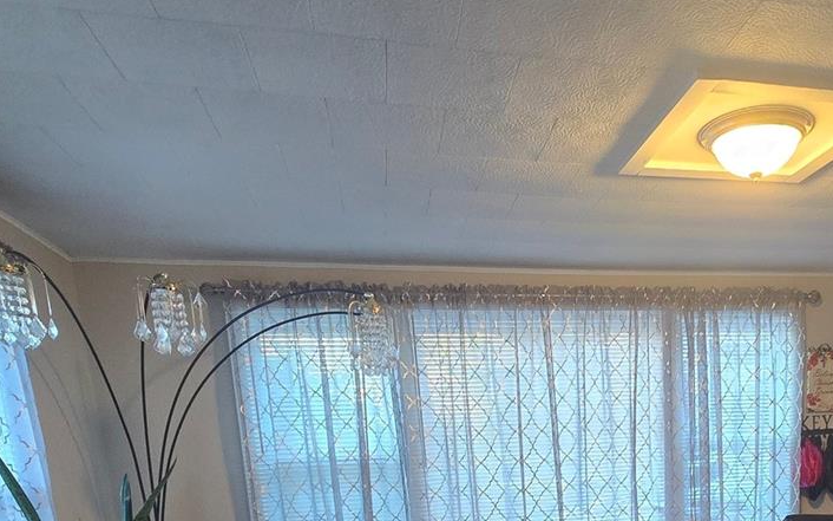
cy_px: 597
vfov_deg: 34.9
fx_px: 681
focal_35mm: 30
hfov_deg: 60.8
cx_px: 581
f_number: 2.2
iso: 400
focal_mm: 2.2
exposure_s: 1/60
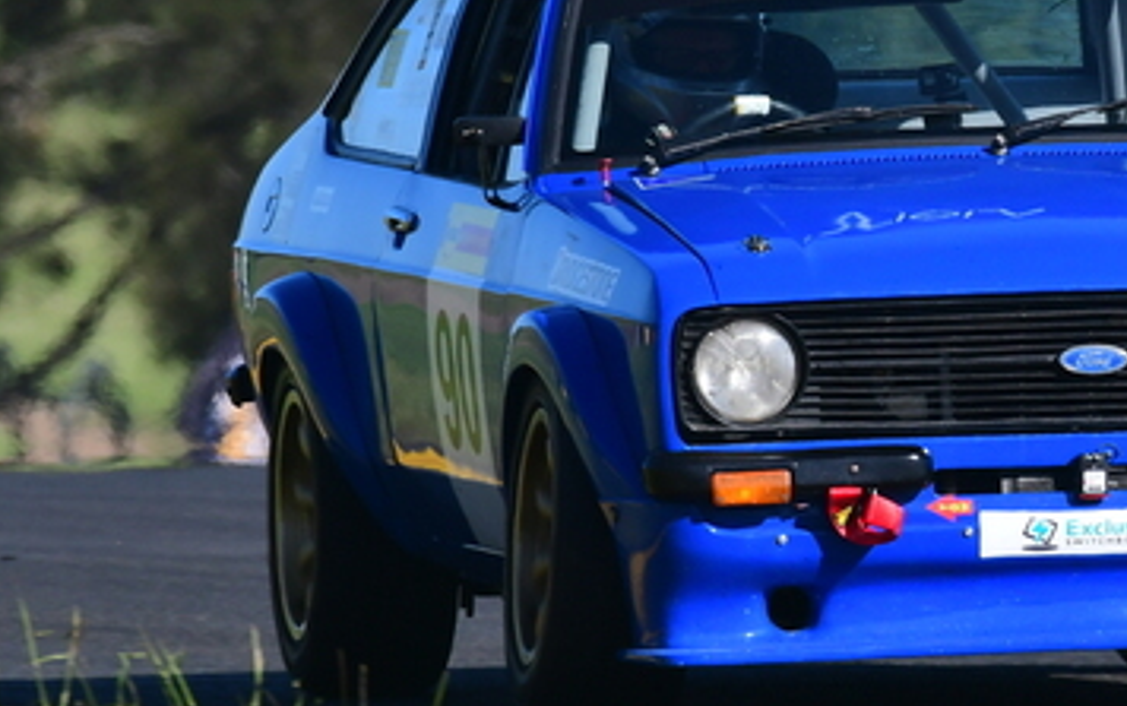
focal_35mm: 1715
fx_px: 52708
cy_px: 103
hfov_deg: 1.2
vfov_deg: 0.8
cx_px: 1099
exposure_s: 1/640
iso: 500
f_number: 11
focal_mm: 500
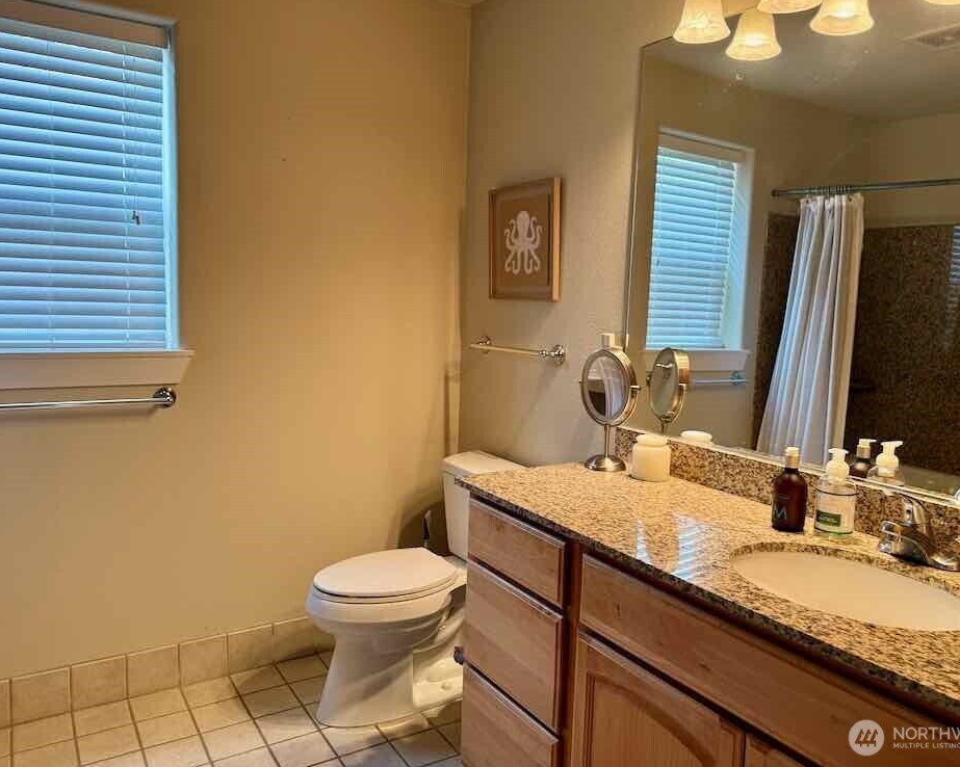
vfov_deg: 54.9
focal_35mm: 26
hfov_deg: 66.0
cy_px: 369
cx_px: 496
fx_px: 739
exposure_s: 1/60
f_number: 1.78
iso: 100
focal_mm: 6.76
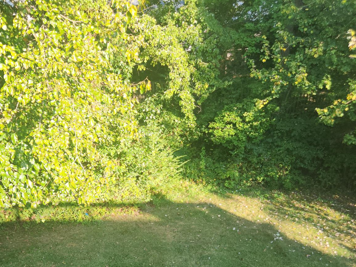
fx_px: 422
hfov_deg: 45.6
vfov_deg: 33.4
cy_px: 237
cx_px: 152
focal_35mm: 41
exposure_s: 1/215
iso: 20
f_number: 1.8
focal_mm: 5.4
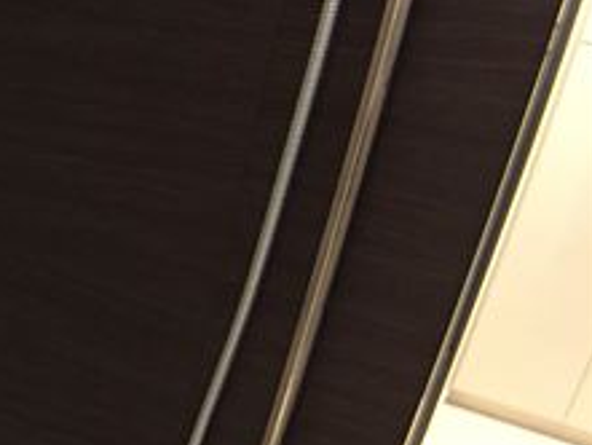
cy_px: 512
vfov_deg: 16.9
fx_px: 1437
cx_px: -249
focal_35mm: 84
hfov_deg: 20.5
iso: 250
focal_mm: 4.15
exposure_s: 1/33
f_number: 2.2
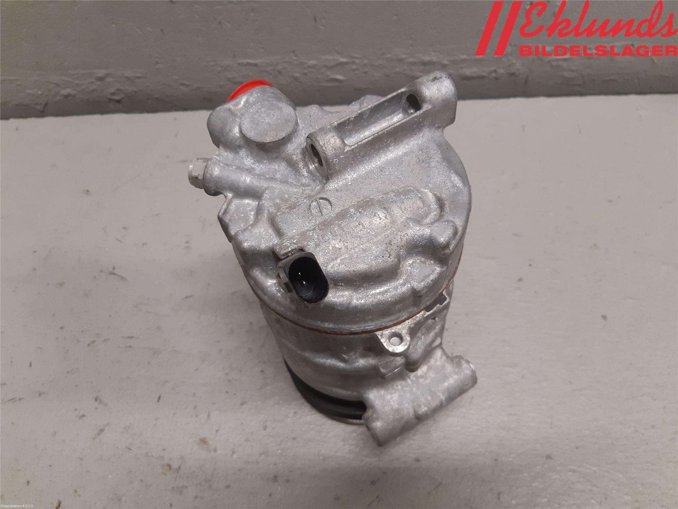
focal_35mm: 26
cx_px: 339
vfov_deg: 53.1
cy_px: 254
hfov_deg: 67.3
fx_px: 509
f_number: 1.7
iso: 125
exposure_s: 1/50
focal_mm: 3.93
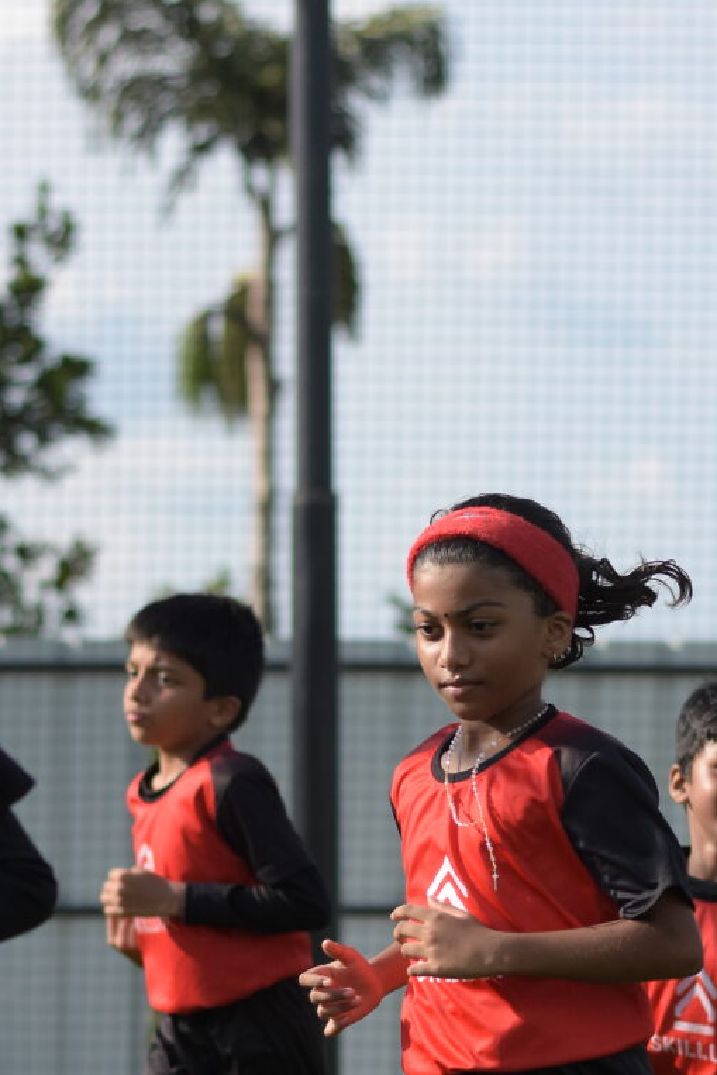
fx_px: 4509
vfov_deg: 13.5
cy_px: 827
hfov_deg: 9.1
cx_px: 487
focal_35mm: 151
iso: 400
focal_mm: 50
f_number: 2.5
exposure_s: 1/8000
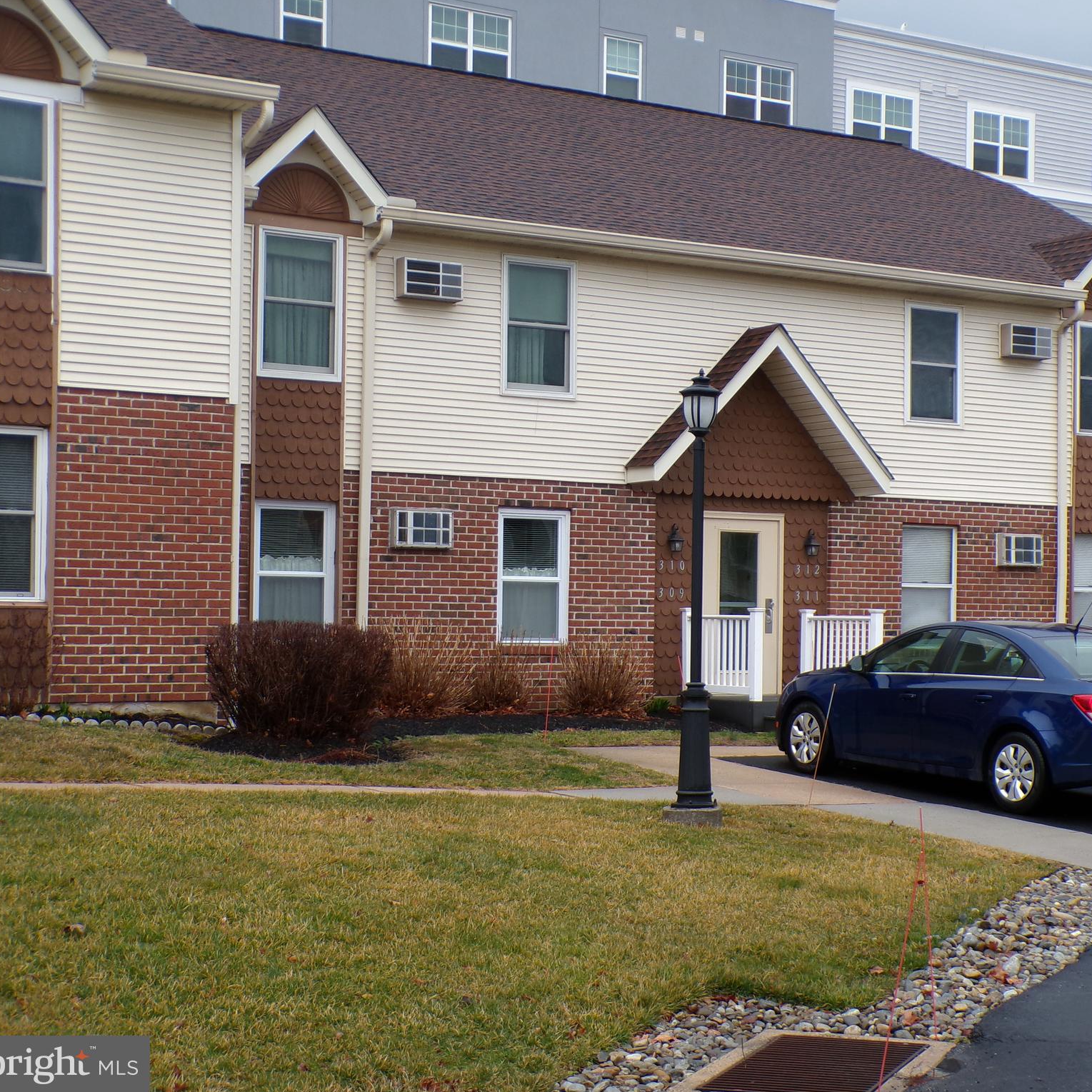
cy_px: 546
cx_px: 703
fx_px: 2070
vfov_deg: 29.6
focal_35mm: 58
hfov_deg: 29.4
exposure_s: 1/120
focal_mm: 8.7
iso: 100
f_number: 3.5
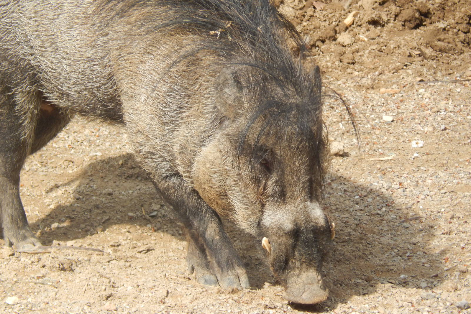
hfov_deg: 4.0
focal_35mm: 519
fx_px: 6790
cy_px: 156
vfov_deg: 2.6
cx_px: 235
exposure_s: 1/250
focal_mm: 88.6
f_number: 5.8
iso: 140
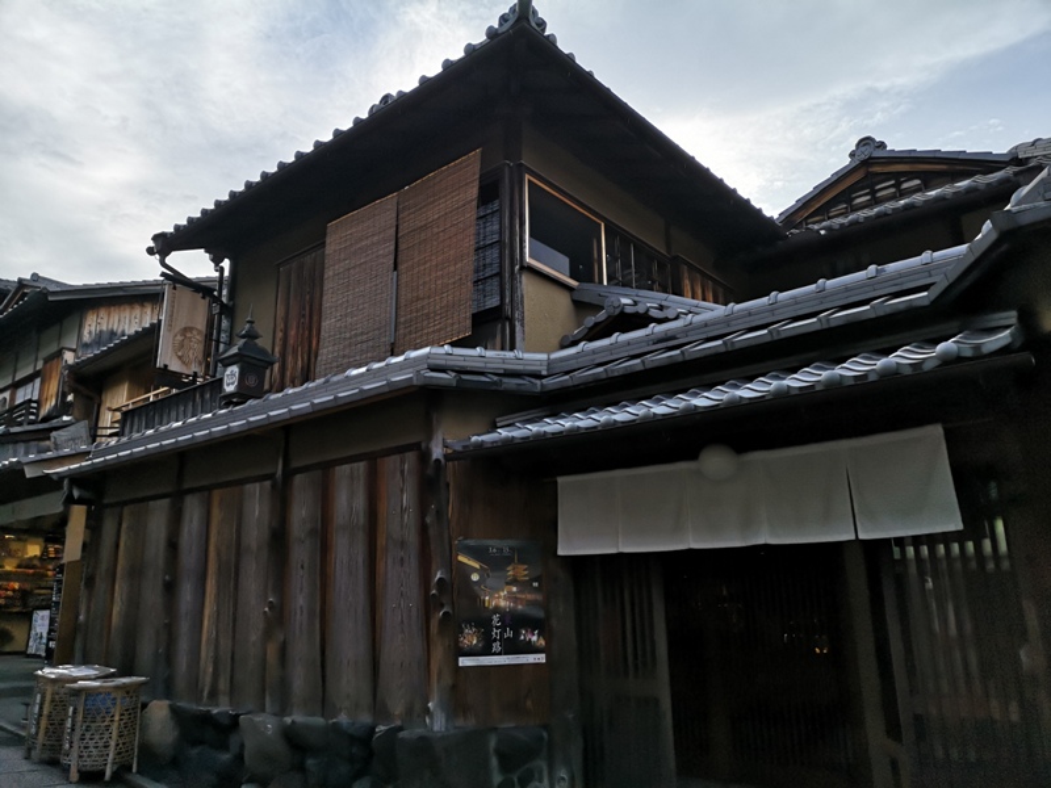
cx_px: 526
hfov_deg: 65.3
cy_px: 394
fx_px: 820
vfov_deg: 51.4
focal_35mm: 27
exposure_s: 1/3145
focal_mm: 3.95
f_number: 1.8
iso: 50
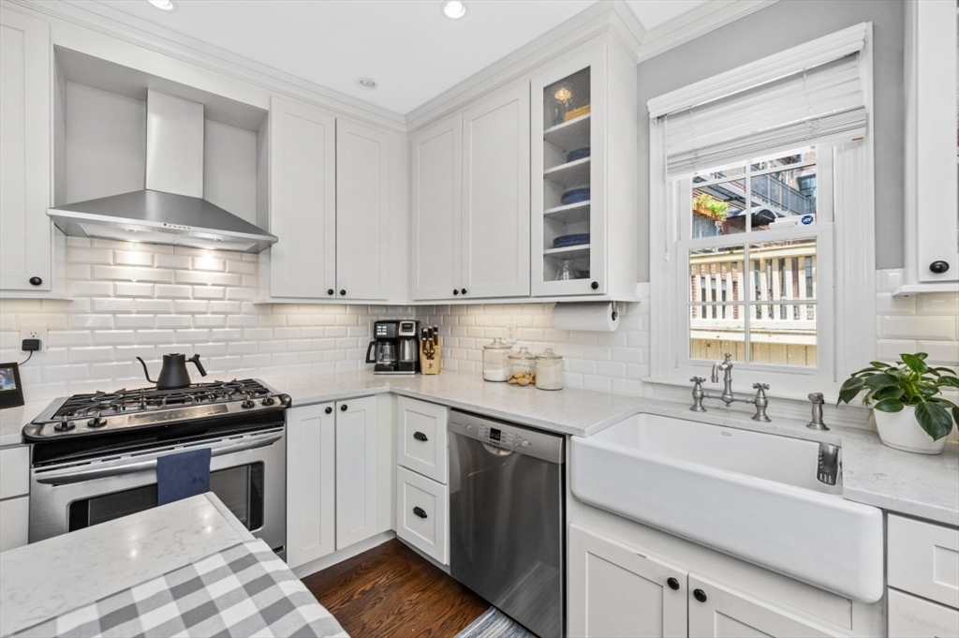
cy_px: 319
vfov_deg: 81.1
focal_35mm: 14
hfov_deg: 104.3
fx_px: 373
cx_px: 480
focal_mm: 14
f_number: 5.6
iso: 400
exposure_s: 1/160
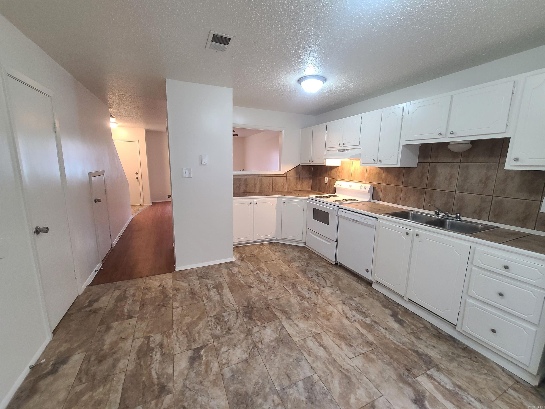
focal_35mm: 13
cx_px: 272
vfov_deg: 89.9
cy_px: 204
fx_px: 205
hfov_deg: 106.2
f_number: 2.2
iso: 400
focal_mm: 2.2
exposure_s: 1/60
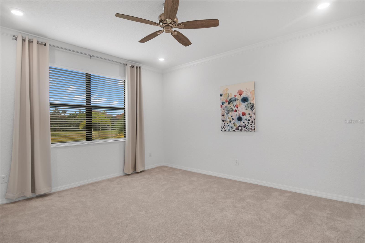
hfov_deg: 90.0
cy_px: 122
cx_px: 182
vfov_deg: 67.4
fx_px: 182
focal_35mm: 18
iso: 125
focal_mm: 12
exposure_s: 1/5
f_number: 11
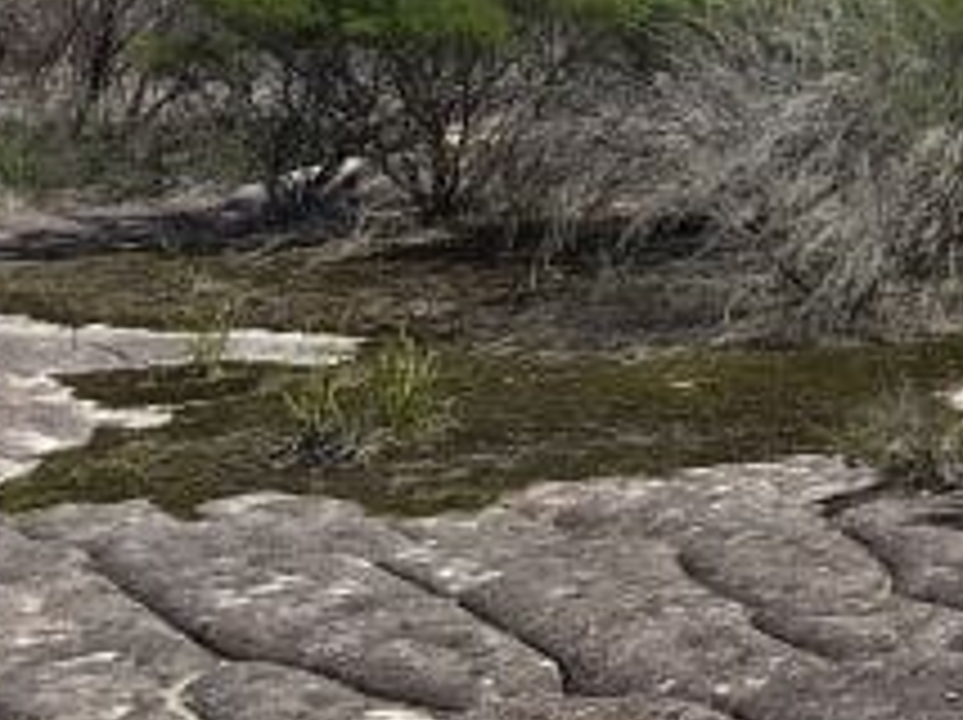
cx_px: 1516
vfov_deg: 12.4
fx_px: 3223
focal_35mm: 116
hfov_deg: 15.5
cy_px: -202
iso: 25
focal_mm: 3.3
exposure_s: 1/1631
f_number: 2.4
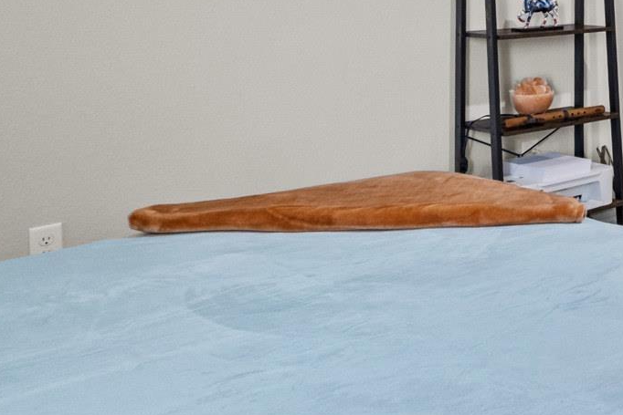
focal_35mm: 55
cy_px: -24
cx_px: 883
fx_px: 952
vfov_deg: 23.3
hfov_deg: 27.6
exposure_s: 1/3
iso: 800
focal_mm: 10
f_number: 7.1
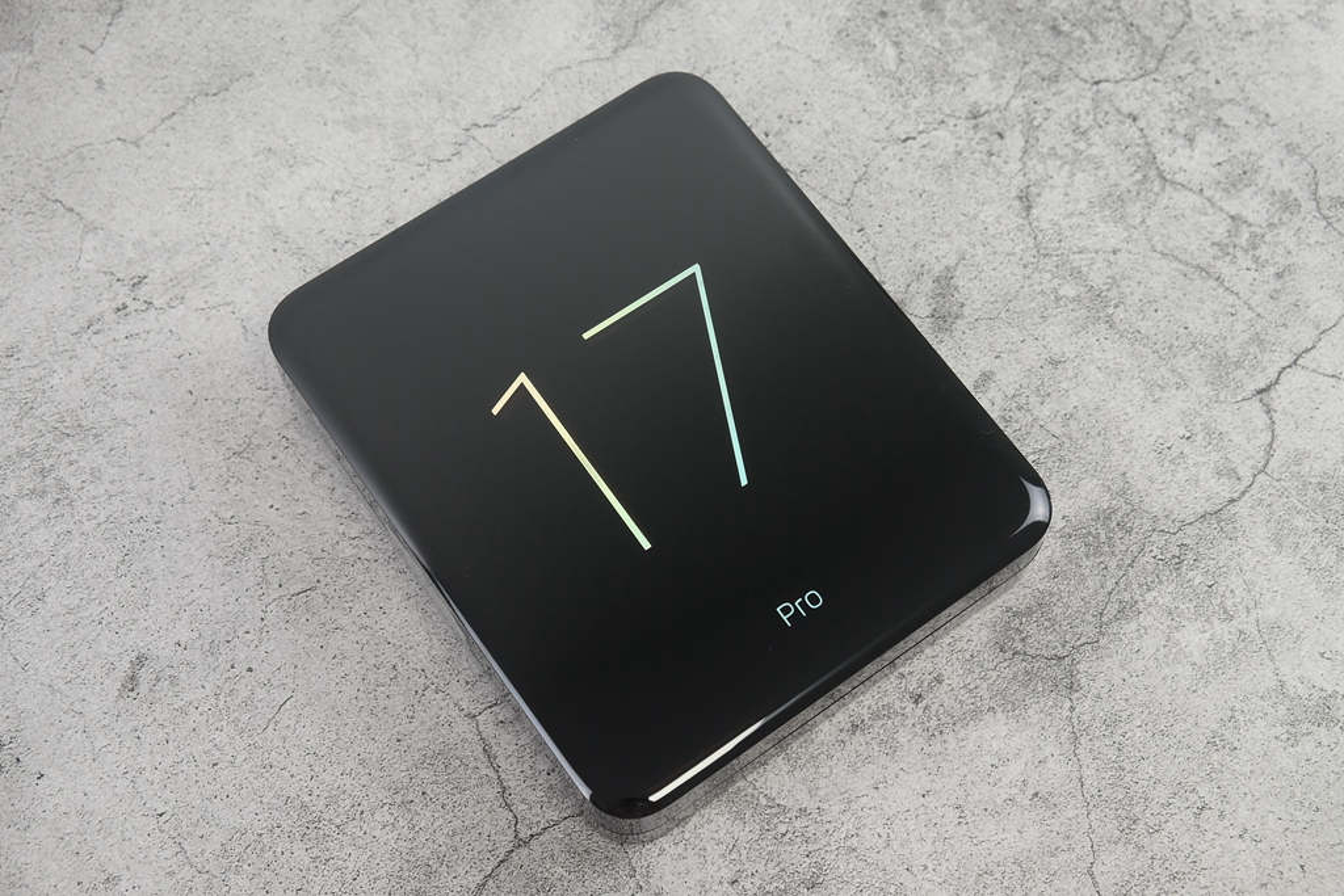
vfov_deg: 26.5
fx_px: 1904
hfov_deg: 38.9
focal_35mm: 51
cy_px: 448
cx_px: 672
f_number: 5
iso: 500
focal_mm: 34.3
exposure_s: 1/50
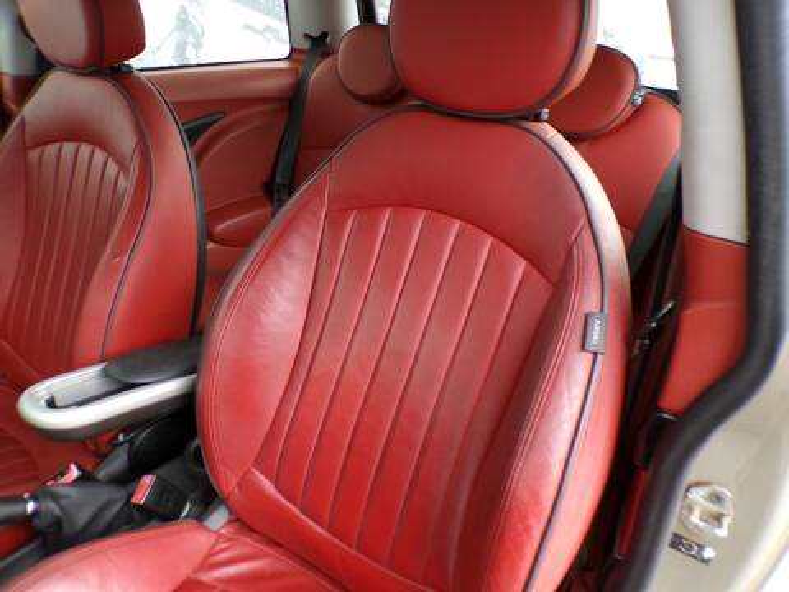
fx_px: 547
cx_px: 394
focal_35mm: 24
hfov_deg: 71.6
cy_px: 296
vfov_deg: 56.8
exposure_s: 1/50
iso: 100
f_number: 3
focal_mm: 4.3
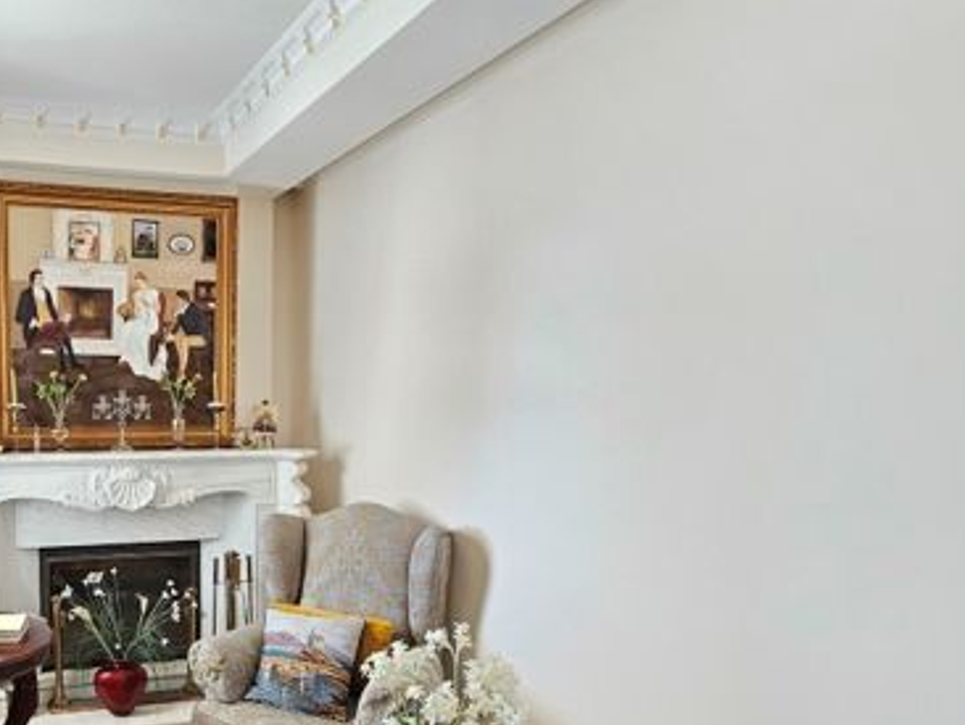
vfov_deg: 53.9
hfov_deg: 61.9
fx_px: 697
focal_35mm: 25
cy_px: 482
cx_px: 157
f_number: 2.2
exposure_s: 1/50
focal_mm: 2.2
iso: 100
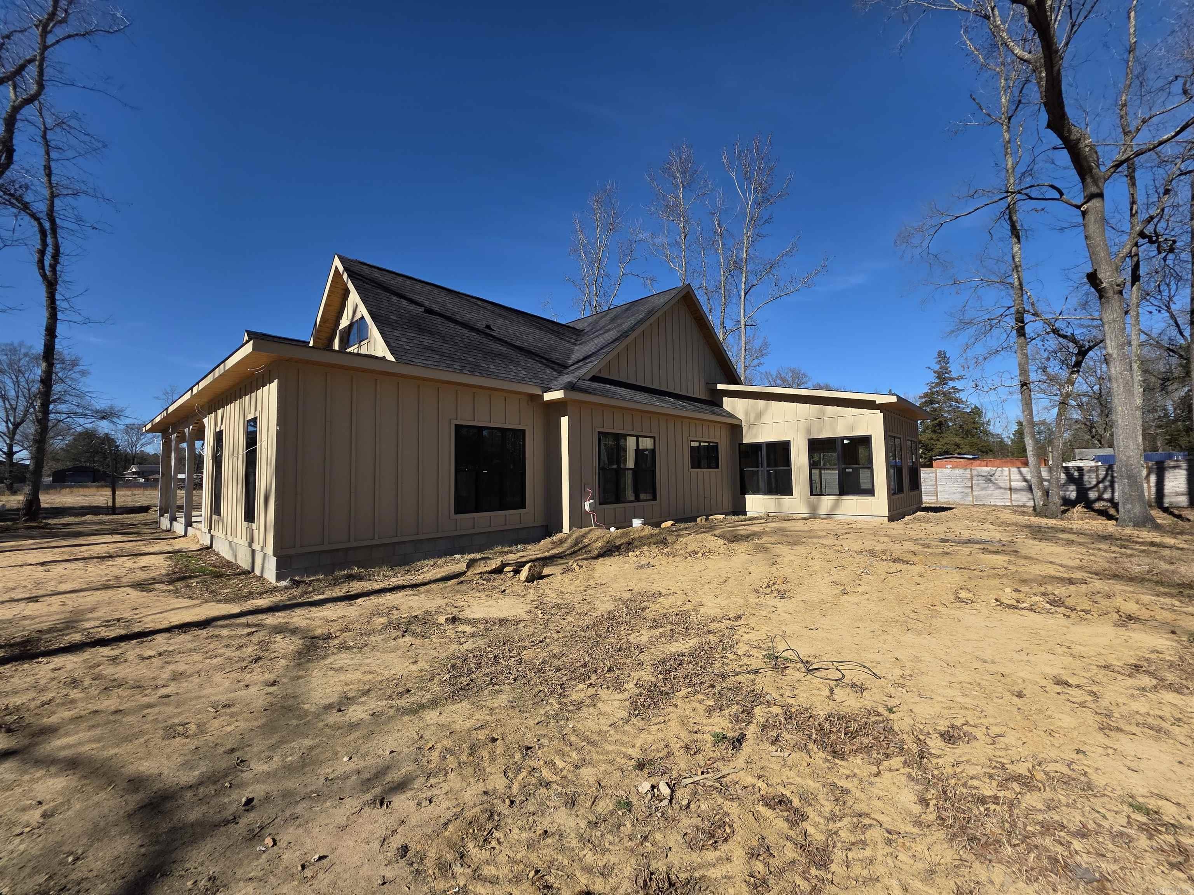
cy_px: 448
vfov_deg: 89.9
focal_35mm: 13
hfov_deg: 106.2
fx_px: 448
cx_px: 597
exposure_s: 1/2579
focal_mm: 2.2
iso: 40
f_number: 1.9
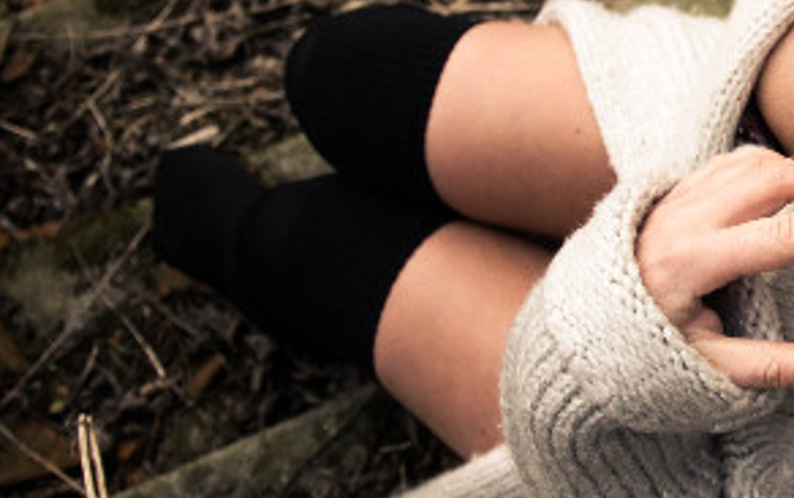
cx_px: 919
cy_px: 59
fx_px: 3227
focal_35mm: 149
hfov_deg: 13.7
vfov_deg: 8.8
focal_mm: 30
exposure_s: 1/200
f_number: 5.6
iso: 250
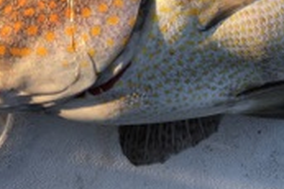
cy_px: -77
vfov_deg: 15.7
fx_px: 638
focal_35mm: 81
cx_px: 277
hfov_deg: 24.1
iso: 20
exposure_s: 1/310
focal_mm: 3.99
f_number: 1.8
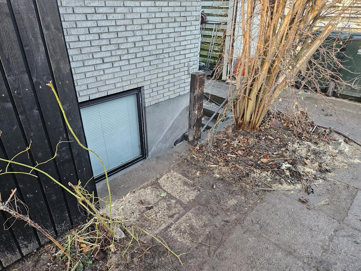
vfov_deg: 58.9
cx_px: 180
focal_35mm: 23
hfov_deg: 73.9
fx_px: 240
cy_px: 136
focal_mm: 5.4
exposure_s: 1/142
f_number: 1.8
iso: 250
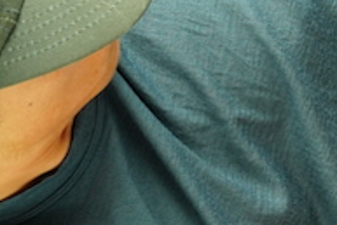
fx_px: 2043
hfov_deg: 8.9
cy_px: 119
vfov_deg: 6.3
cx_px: 693
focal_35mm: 218
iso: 400
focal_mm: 35
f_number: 5
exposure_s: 1/320
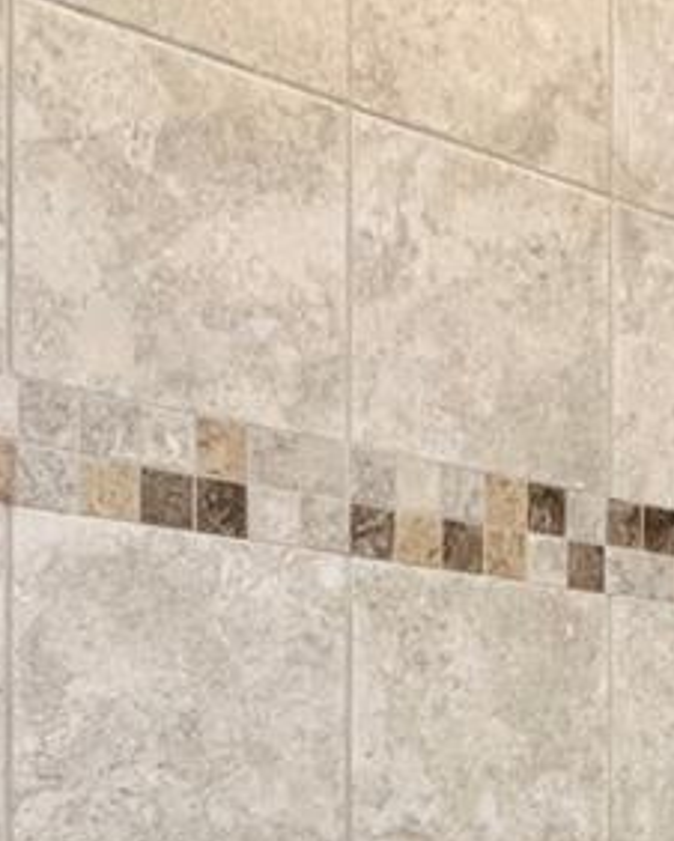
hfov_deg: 28.0
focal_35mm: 54
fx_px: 1345
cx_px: 426
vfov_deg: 31.2
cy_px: 904
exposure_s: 1/60
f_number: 1.8
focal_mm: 1.57
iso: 160
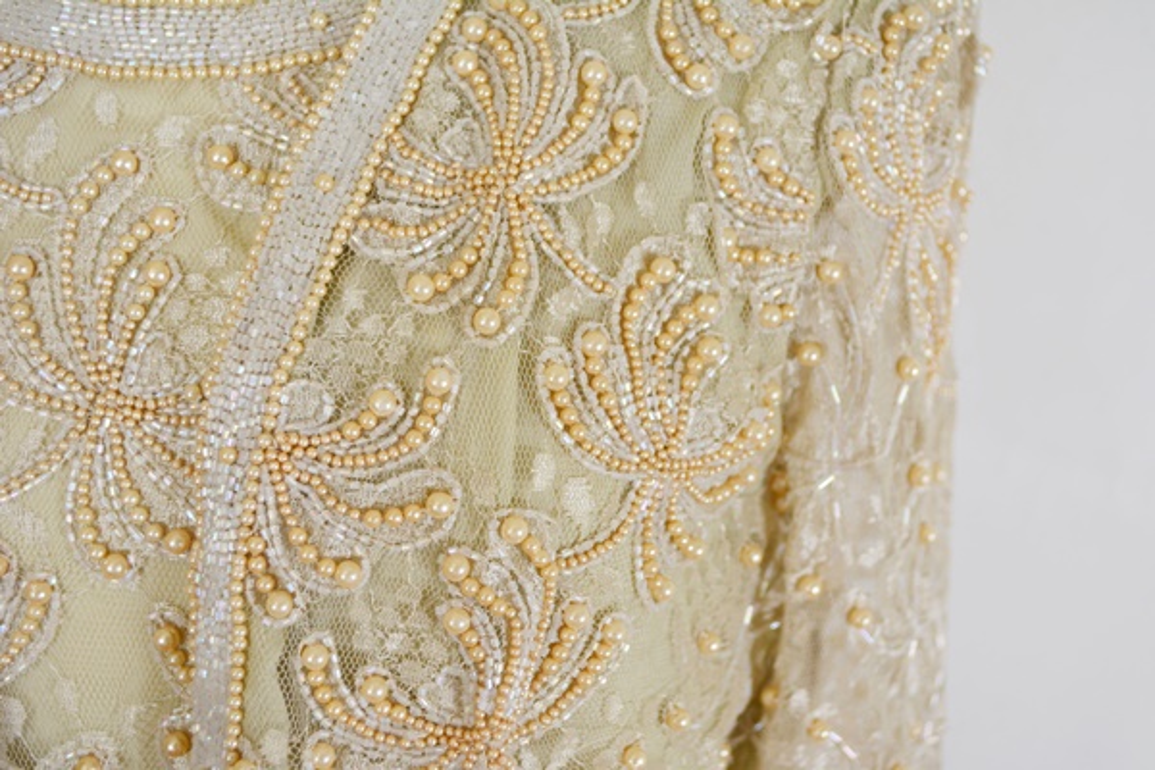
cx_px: 578
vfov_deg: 28.1
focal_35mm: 48
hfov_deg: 41.1
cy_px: 385
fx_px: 1540
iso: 400
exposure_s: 1/100
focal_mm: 32
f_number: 5
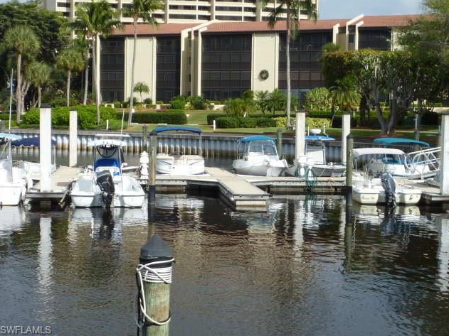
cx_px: 226
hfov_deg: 28.6
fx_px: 882
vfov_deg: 21.6
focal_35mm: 68
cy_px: 166
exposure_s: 1/500
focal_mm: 6.1
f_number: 5
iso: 80
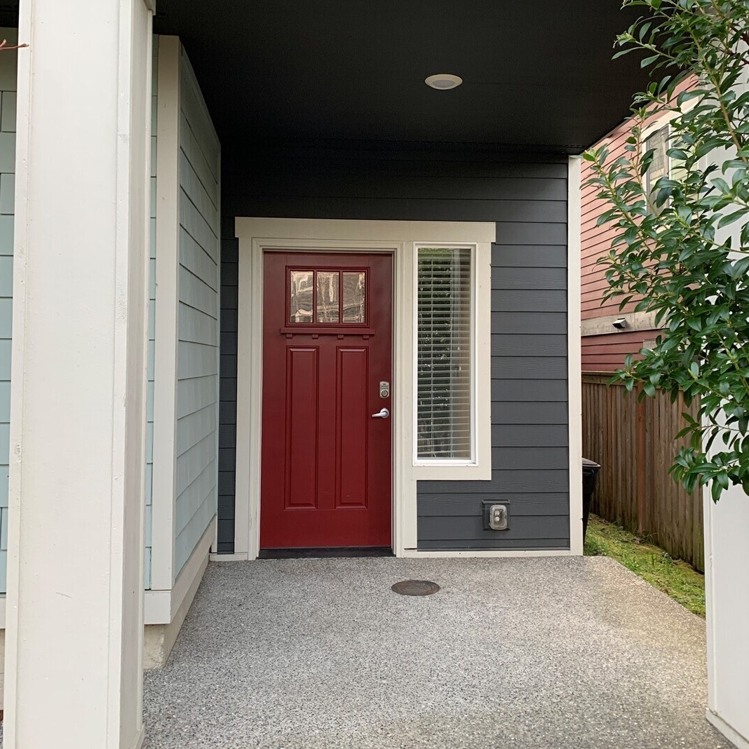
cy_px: 342
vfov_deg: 52.5
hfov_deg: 52.5
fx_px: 759
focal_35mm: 31
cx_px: 372
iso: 100
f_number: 1.8
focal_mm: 4.25
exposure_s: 1/88
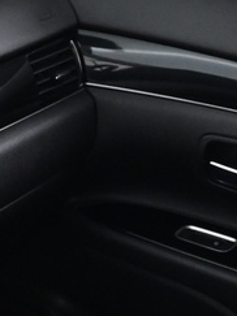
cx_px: -201
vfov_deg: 11.9
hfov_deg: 9.2
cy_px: 555
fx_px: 1407
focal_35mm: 154
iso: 1600
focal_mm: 16
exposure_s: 1/15
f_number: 3.5
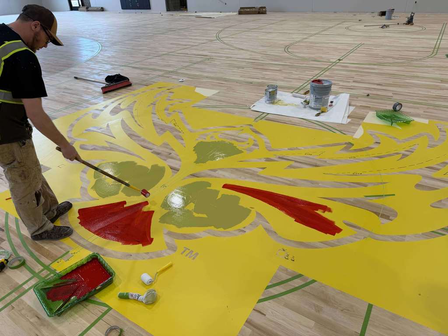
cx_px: 224
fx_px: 311
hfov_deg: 71.6
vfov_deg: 56.8
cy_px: 168
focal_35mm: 24
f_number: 1.78
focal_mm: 6.76
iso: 50
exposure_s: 1/126
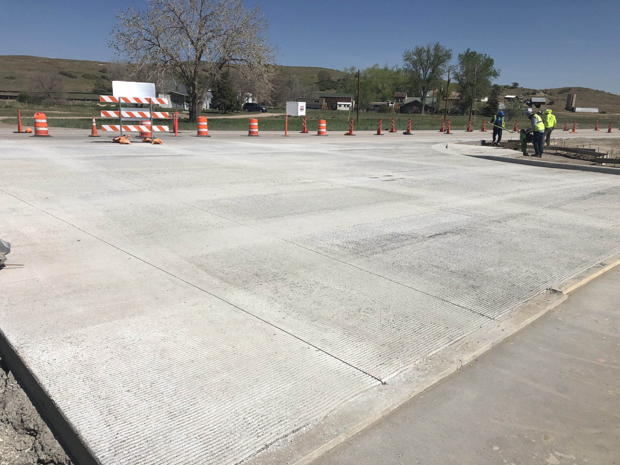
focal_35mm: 28
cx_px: 310
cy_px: 232
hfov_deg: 63.4
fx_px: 502
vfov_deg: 49.7
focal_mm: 3.99
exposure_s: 1/5405
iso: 20
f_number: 1.8
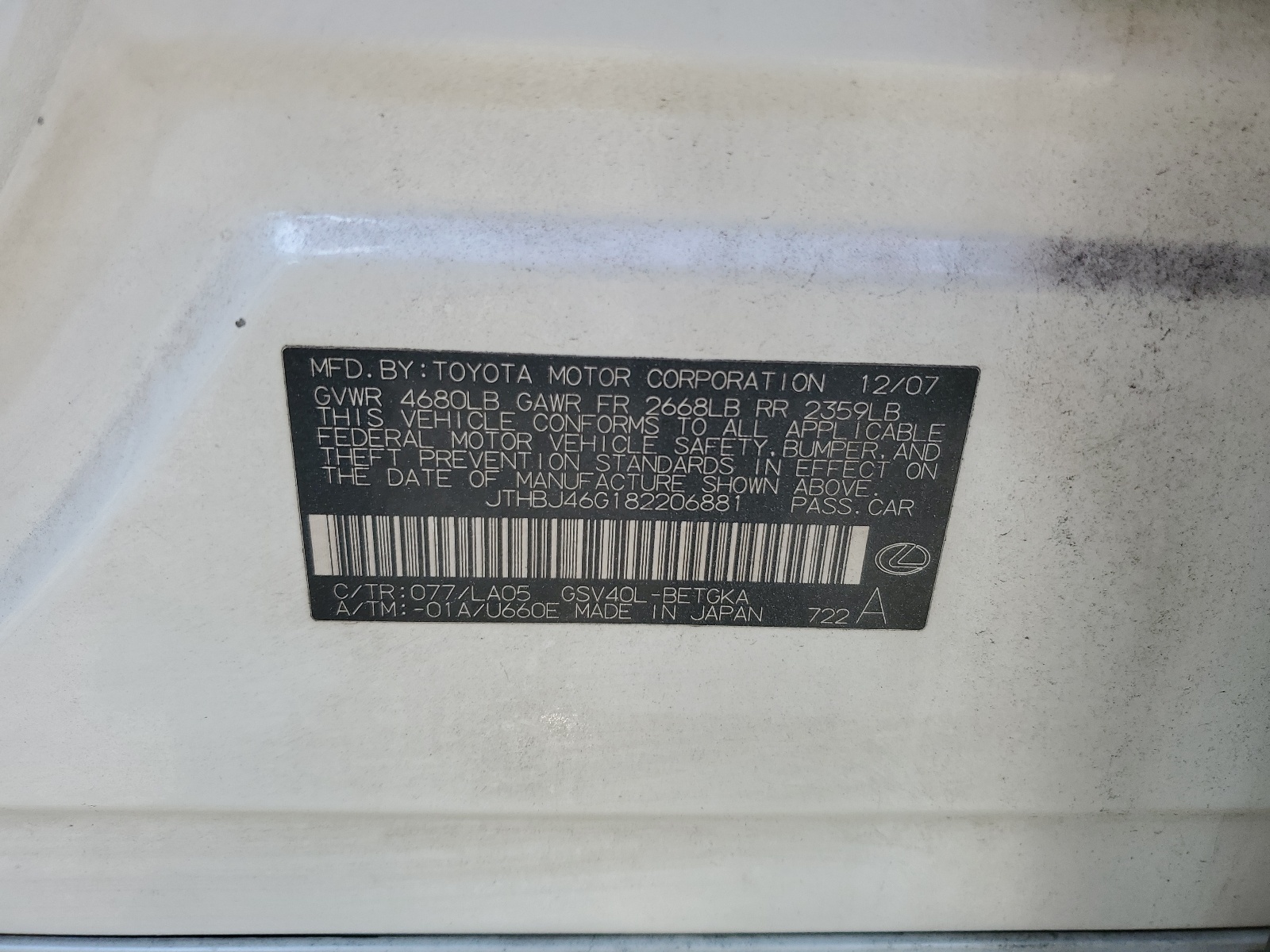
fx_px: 954
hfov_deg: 67.3
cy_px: 476
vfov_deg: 53.1
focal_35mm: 26
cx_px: 635
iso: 50
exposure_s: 1/714
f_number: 1.5
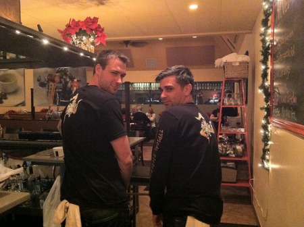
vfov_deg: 40.6
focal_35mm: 35
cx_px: 152
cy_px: 114
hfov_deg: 52.7
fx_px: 307
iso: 1000
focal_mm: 3.85
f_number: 2.8
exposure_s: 1/15
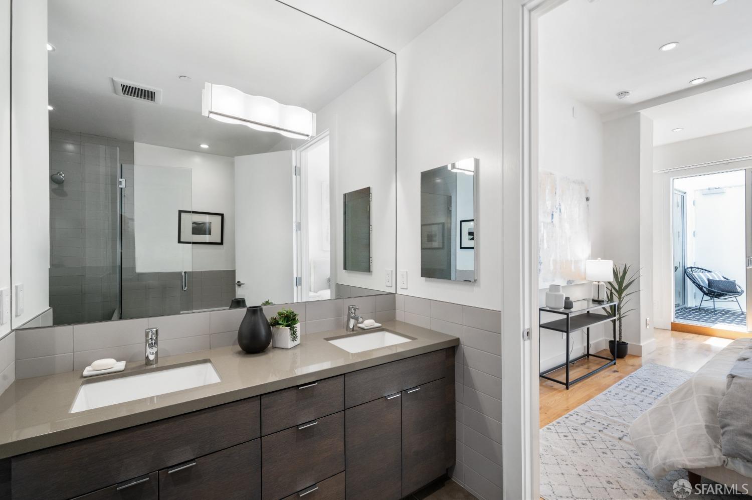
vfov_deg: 73.6
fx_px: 334
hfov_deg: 96.8
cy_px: 250
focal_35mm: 16
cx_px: 376
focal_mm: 16
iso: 400
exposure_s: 1/4
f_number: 9
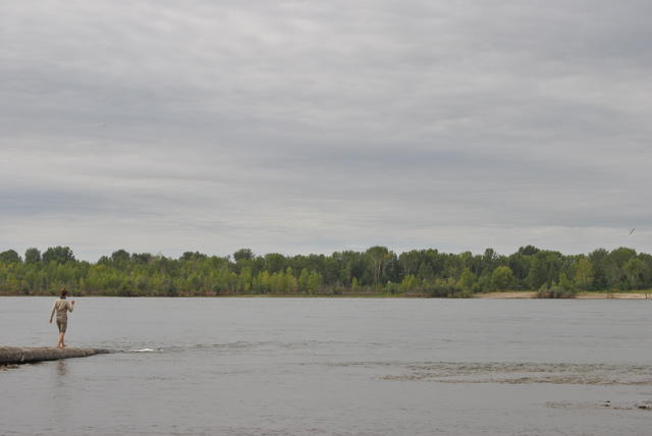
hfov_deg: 24.6
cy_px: 218
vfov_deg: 16.6
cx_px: 326
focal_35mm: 82
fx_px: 1495
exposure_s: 1/250
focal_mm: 55
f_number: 8
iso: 100
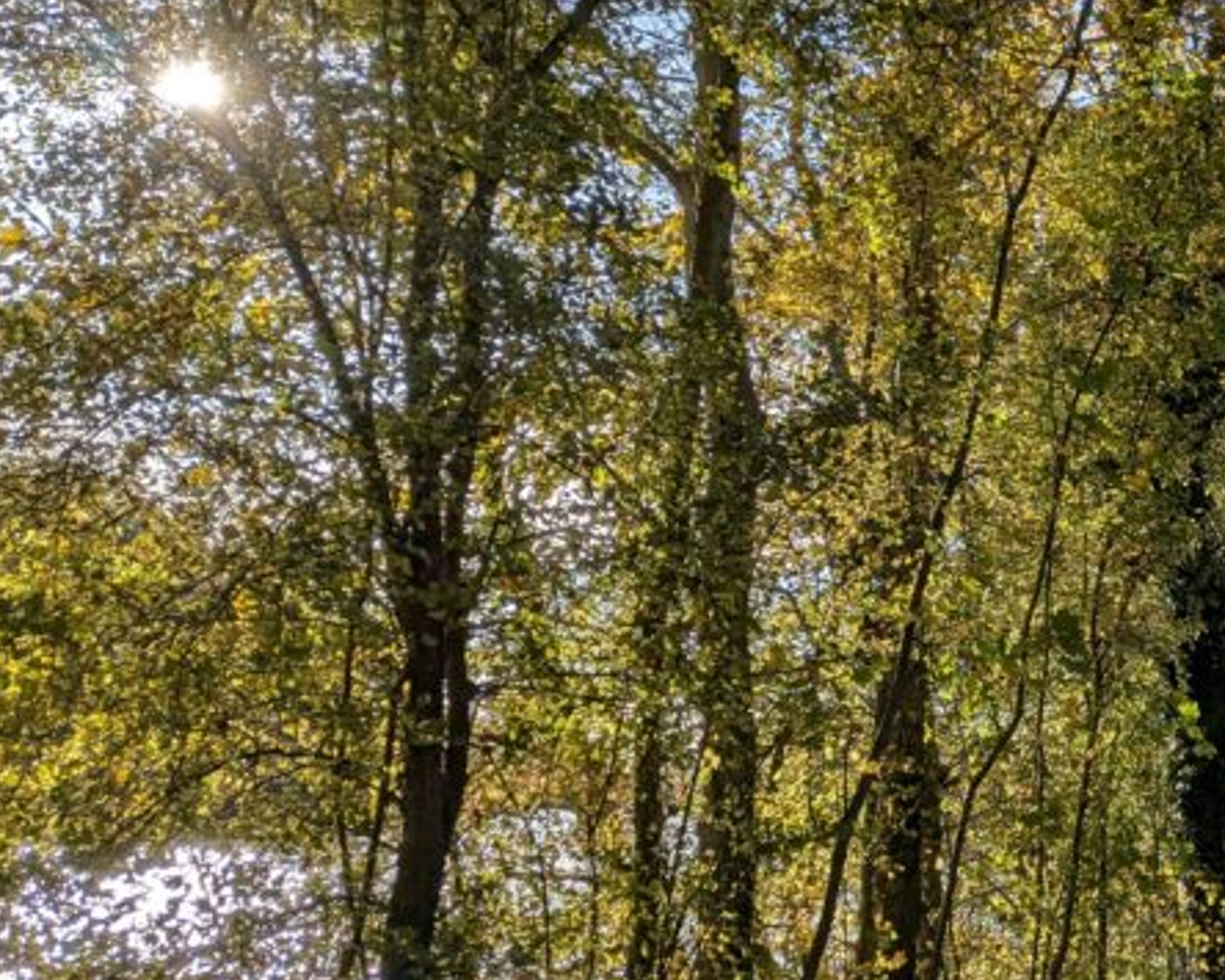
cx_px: 1250
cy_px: 563
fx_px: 1957
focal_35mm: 54
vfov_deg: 28.1
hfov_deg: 31.8
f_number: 1.7
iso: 31
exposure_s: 1/2128
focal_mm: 4.53
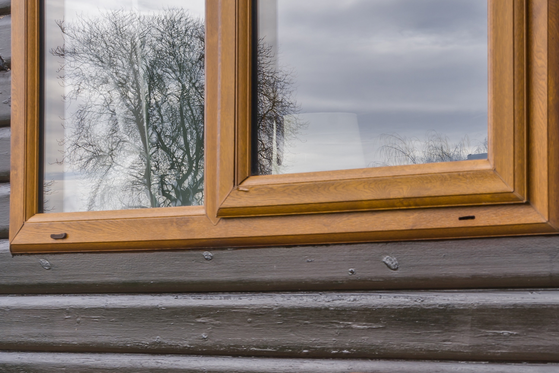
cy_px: 407
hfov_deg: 24.4
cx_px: 497
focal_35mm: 81
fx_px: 1258
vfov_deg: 16.4
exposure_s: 1/30
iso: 100
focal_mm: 30
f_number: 11
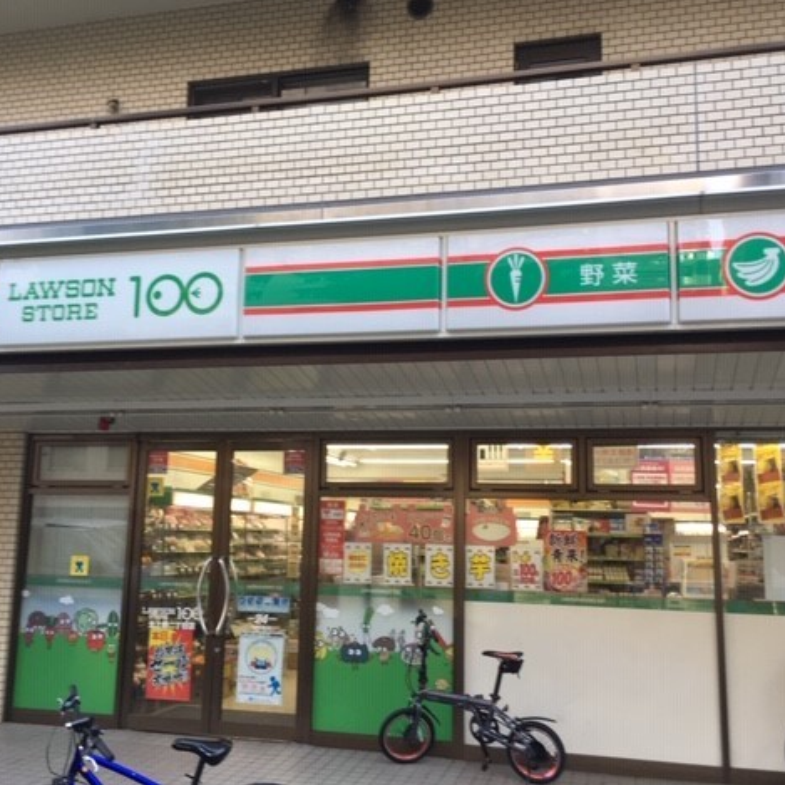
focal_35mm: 35
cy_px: 385
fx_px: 898
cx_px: 390
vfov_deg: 47.2
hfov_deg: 47.2
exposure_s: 1/60
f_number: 2.2
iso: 32
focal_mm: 4.15
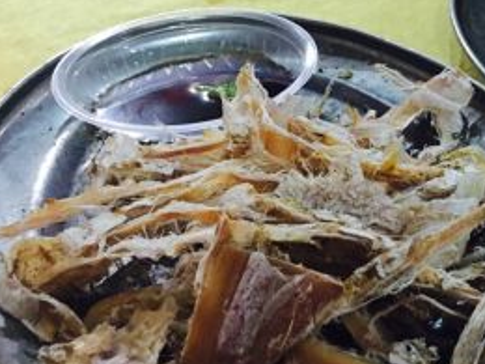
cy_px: 151
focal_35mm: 64
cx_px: 499
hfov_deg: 28.2
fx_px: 897
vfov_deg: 22.9
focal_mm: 4.15
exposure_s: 1/4
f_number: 2.2
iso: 100
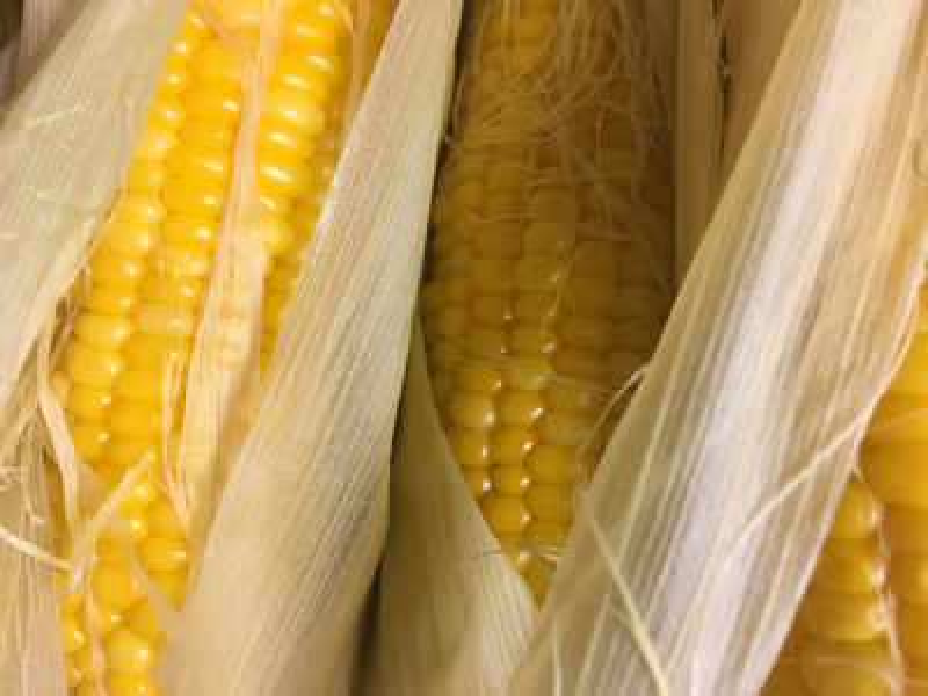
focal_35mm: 29
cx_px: 464
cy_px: 348
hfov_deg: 61.7
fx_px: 777
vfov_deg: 48.2
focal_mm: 4.15
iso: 100
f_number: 2.2
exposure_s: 1/30
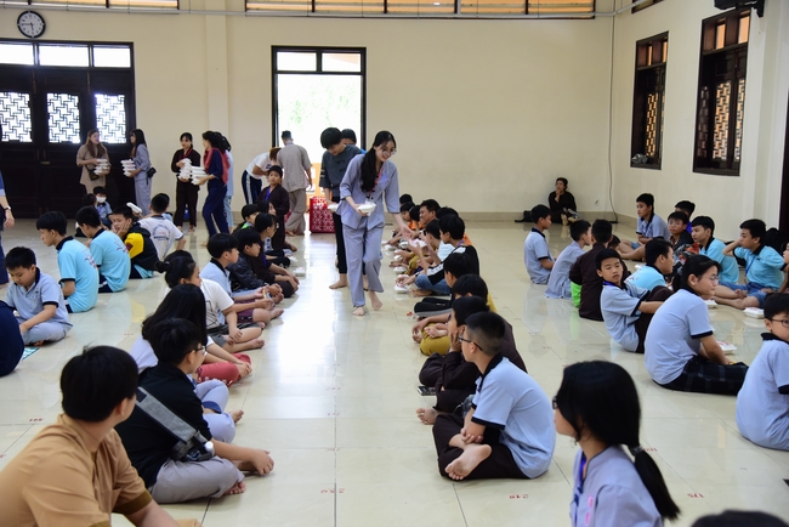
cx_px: 394
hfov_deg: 41.1
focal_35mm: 48
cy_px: 264
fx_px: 1052
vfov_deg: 28.1
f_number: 4.5
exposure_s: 1/60
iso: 2000
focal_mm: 48
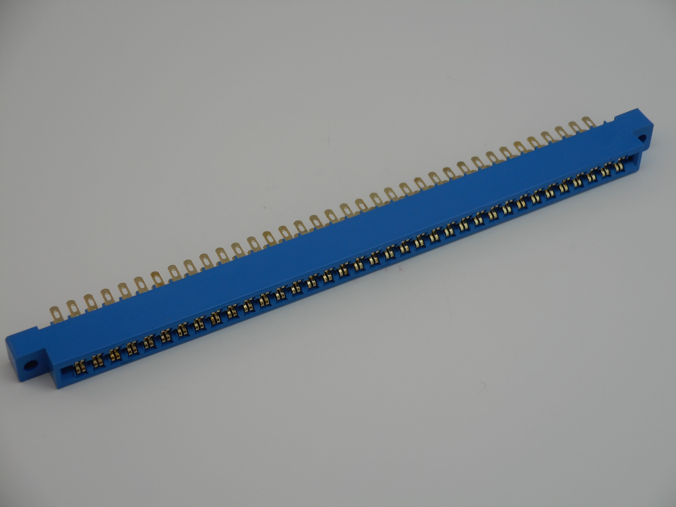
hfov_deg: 22.0
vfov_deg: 16.6
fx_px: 1738
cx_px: 338
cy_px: 254
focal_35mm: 89
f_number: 5.6
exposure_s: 1/60
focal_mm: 15.9
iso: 80
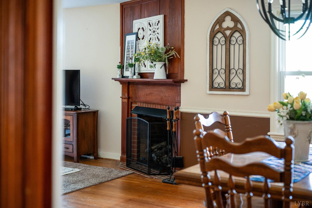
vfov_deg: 26.9
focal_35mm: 50
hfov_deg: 39.6
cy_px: 104
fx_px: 433
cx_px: 156
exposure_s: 1/60
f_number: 2.5
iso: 2000
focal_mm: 50
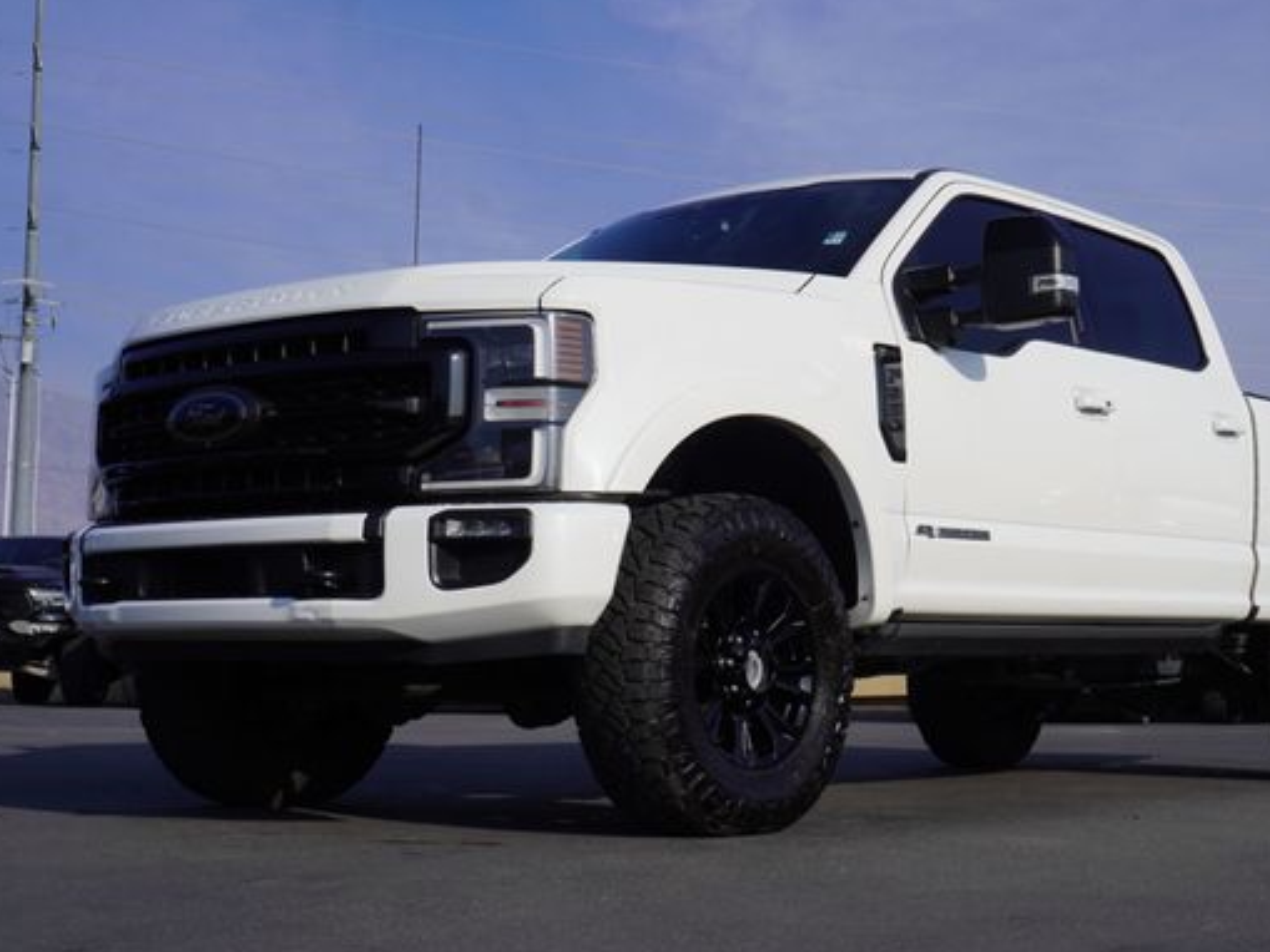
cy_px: 476
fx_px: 1930
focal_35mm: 53
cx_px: 741
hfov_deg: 36.3
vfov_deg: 27.7
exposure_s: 1/320
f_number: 11
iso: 100
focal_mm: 29
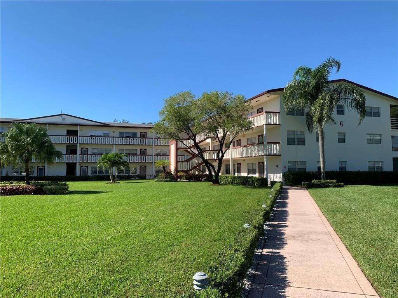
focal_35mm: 26
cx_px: 199
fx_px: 299
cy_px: 149
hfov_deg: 67.3
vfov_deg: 53.1
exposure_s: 1/1812
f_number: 1.8
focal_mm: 4.25
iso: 25
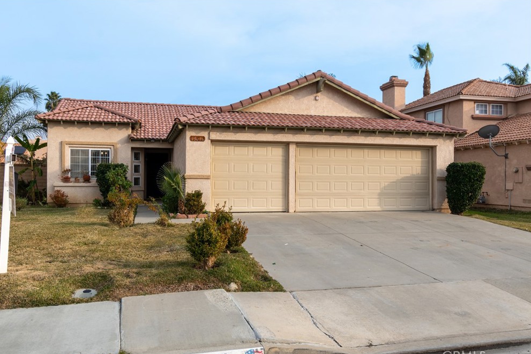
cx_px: 258
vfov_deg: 42.3
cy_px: 181
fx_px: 457
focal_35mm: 31
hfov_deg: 60.3
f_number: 8
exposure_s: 1/320
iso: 100
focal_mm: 20
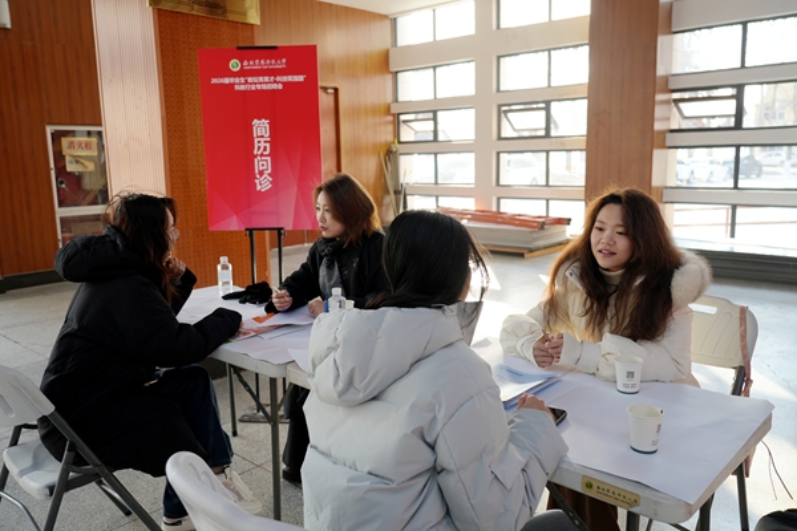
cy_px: 266
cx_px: 398
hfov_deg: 65.5
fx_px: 620
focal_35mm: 28
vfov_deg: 46.4
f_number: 4
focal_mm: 28
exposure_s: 1/160
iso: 400
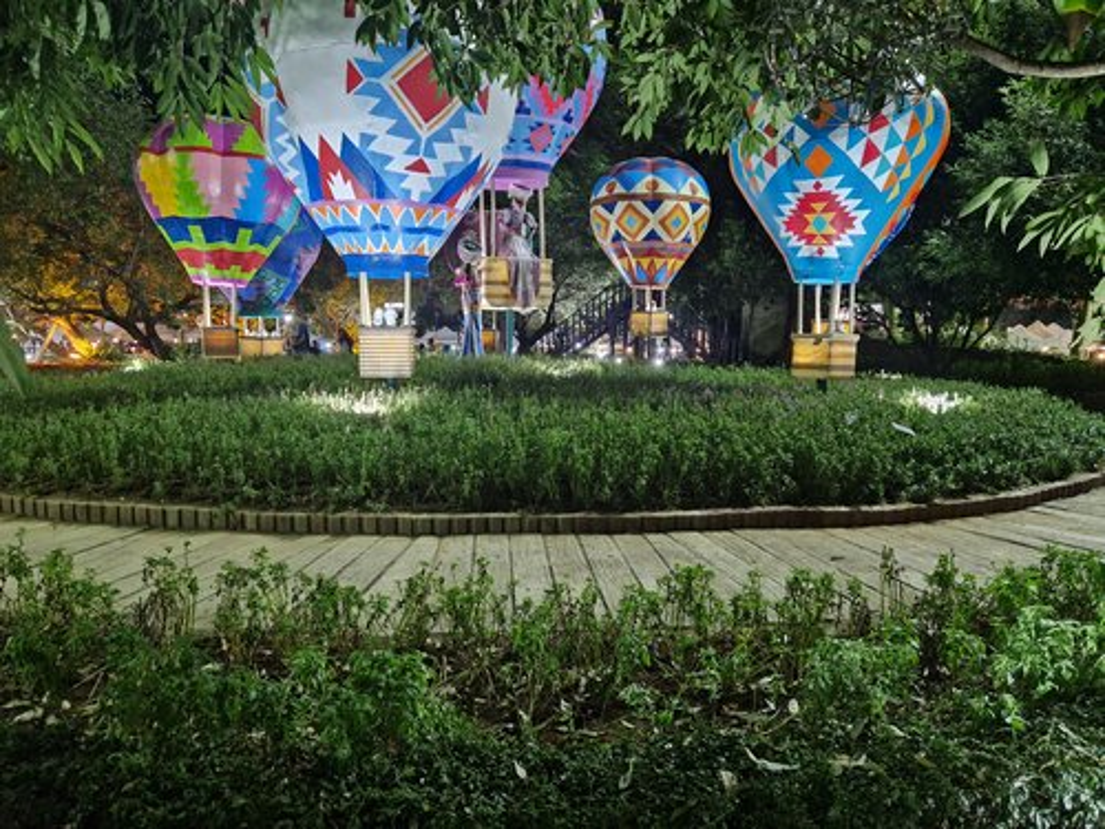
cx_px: 552
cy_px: 414
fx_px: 734
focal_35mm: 23
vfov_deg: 58.9
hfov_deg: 73.9
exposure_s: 1/100
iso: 400
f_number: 1.8
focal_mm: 5.4
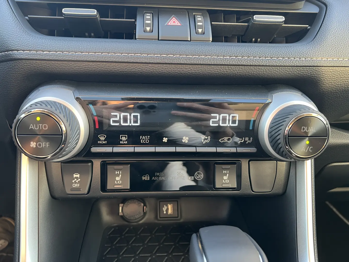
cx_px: 174
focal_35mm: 26
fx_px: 262
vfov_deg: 53.1
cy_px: 131
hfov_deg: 67.3
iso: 160
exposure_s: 1/60
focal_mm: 5.7
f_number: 1.5
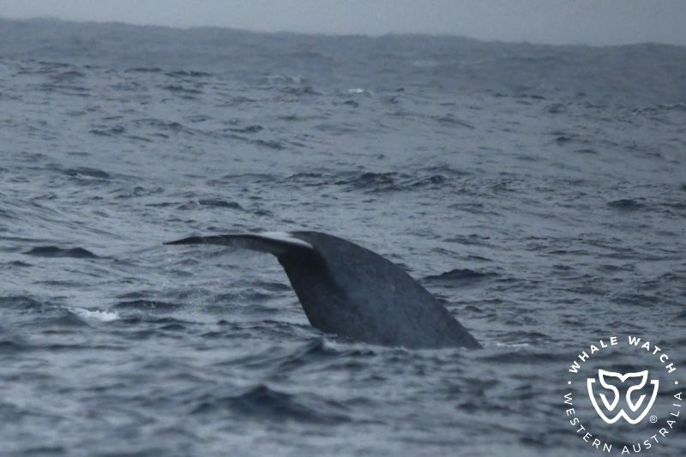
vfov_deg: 2.3
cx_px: 343
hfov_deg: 3.4
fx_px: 11430
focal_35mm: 600
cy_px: 228
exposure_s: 1/8000
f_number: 6.3
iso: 3200
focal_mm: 600
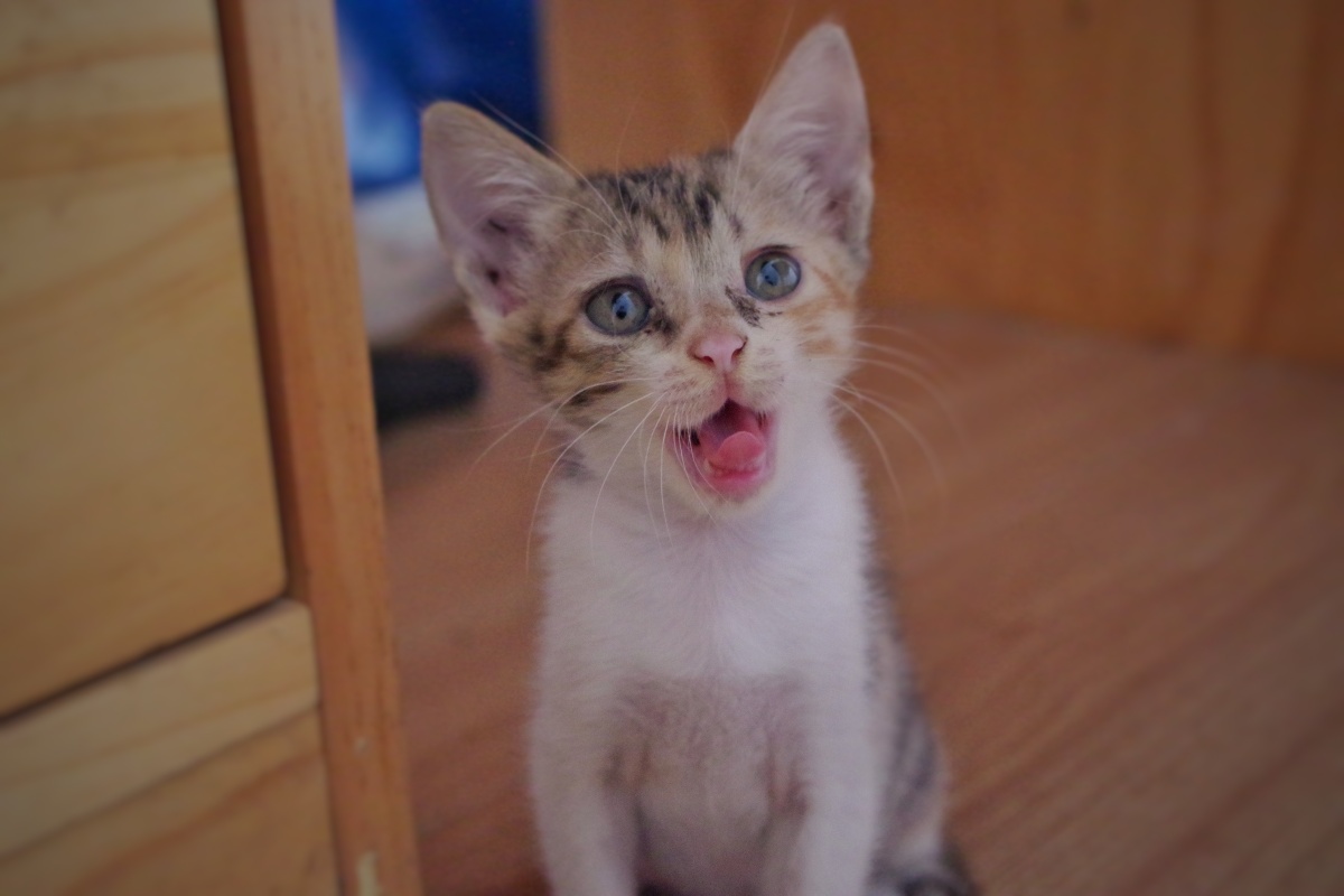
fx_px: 2128
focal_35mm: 57
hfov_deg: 35.1
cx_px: 672
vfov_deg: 23.8
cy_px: 448
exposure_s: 1/80
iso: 6400
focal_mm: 37.5
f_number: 4.5
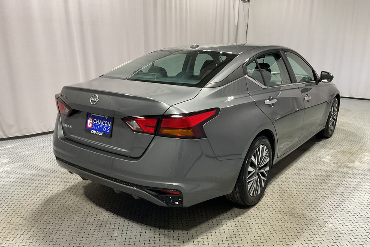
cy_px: 131
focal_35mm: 31
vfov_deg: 42.3
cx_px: 189
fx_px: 319
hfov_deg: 60.3
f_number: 1.8
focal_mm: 3
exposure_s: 1/60
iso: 80
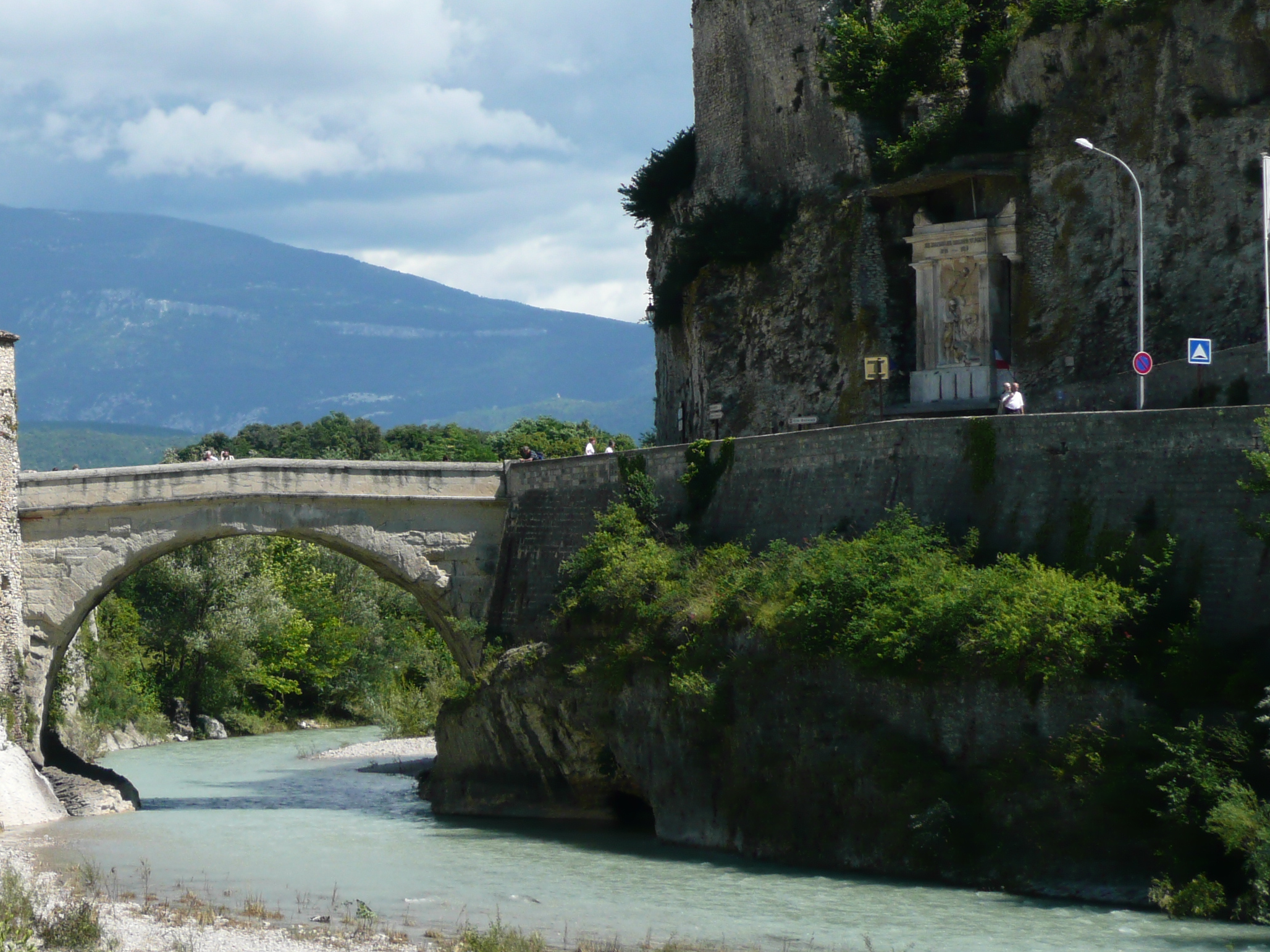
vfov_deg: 11.1
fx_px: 4880
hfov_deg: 14.8
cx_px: 374
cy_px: 324
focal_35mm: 133
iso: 100
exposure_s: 1/500
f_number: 4.7
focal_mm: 14.7
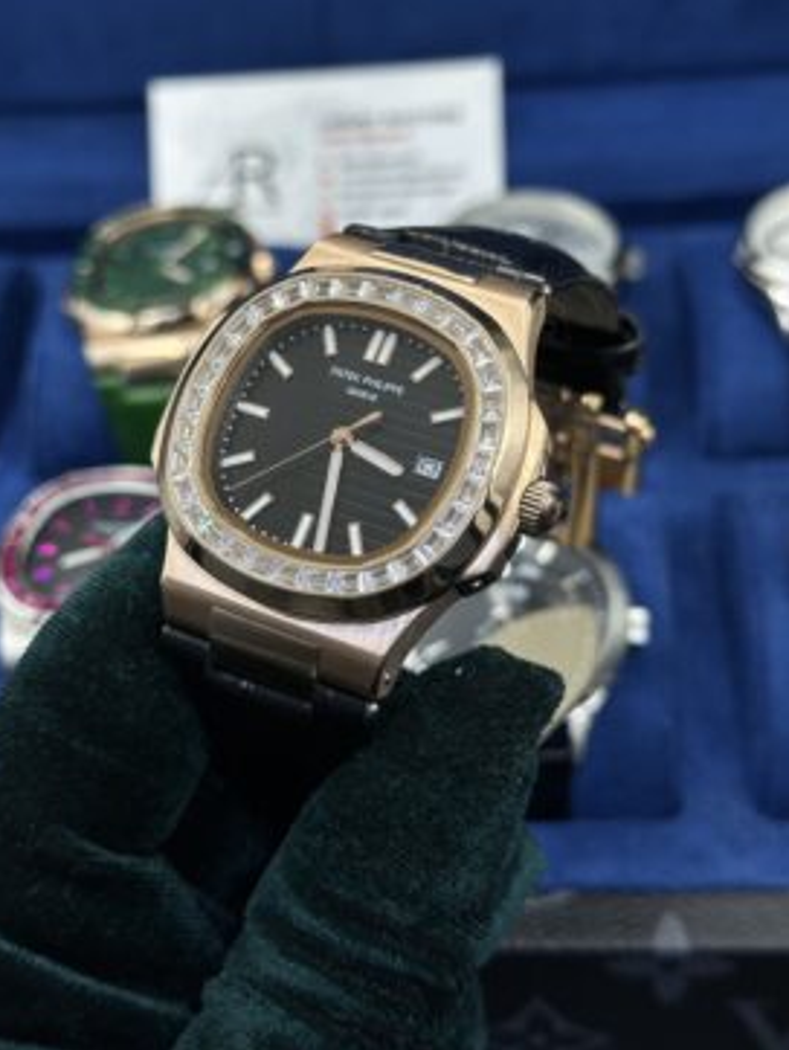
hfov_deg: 27.5
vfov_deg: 36.1
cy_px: 476
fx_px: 1609
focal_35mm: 53
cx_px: 357
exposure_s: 1/546
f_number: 1.78
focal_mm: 6.86
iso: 64
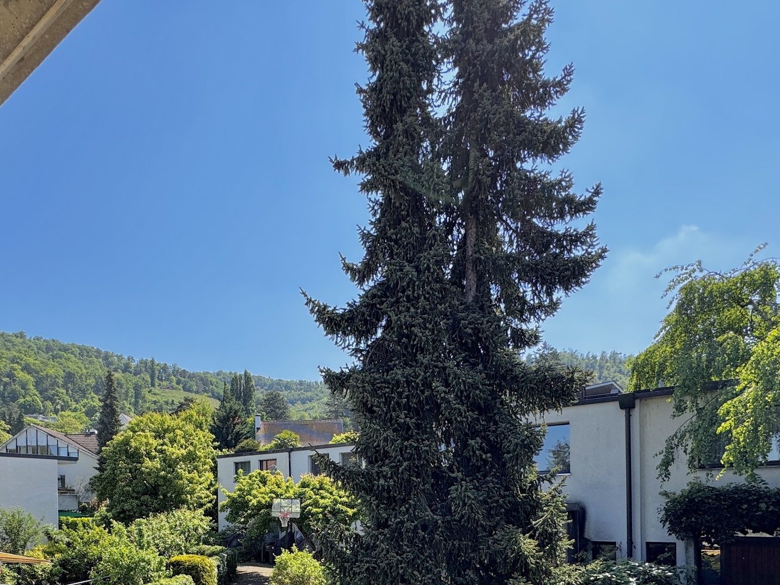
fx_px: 563
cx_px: 292
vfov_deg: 49.9
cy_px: 506
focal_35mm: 25
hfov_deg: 68.3
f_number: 2.2
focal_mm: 2.22
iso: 40
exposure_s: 1/804
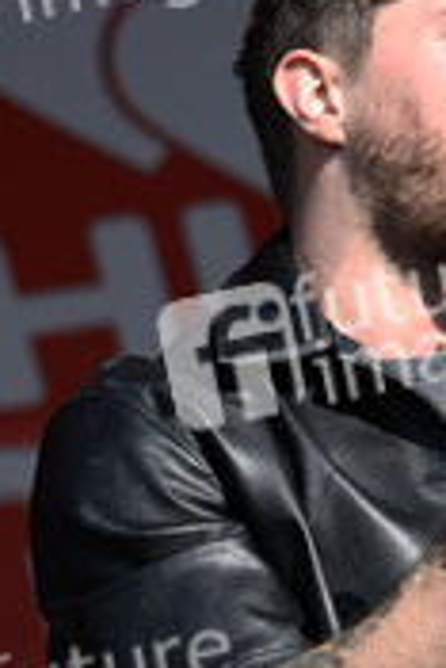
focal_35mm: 331
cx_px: 465
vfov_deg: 6.2
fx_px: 6138
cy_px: 531
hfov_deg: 4.2
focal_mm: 145
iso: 400
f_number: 6.3
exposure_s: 1/160
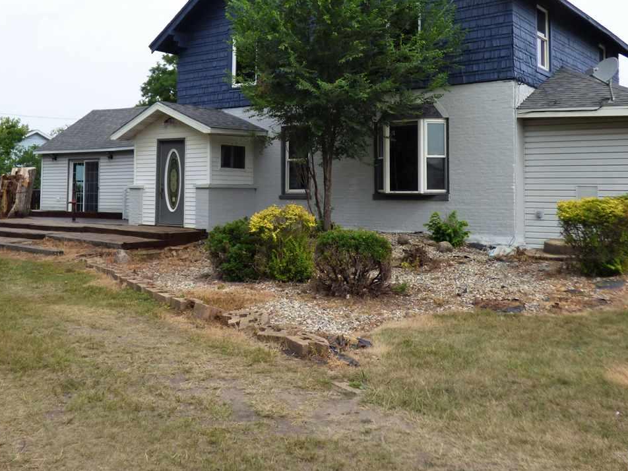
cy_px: 157
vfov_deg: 36.4
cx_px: 286
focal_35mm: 39
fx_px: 708
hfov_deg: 47.8
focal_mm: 5.04
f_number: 3.2
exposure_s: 1/640
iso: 100
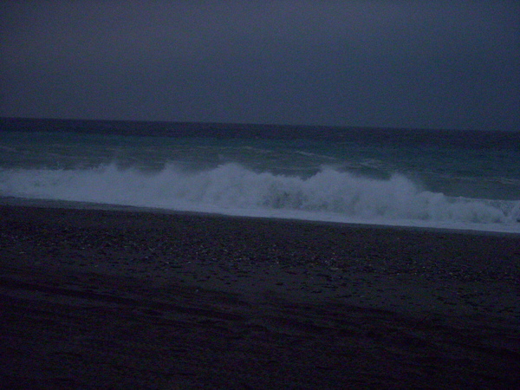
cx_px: 260
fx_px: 856
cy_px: 195
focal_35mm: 57
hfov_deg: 33.8
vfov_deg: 25.7
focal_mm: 9.4
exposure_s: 1/125
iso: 800
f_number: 3.6
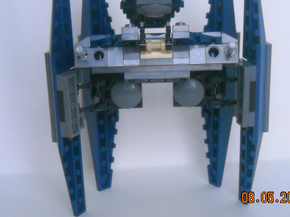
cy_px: 76
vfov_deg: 13.7
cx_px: 156
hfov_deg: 18.2
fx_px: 905
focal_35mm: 108
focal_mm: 12.3
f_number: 3.9
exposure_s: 1/109
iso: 800
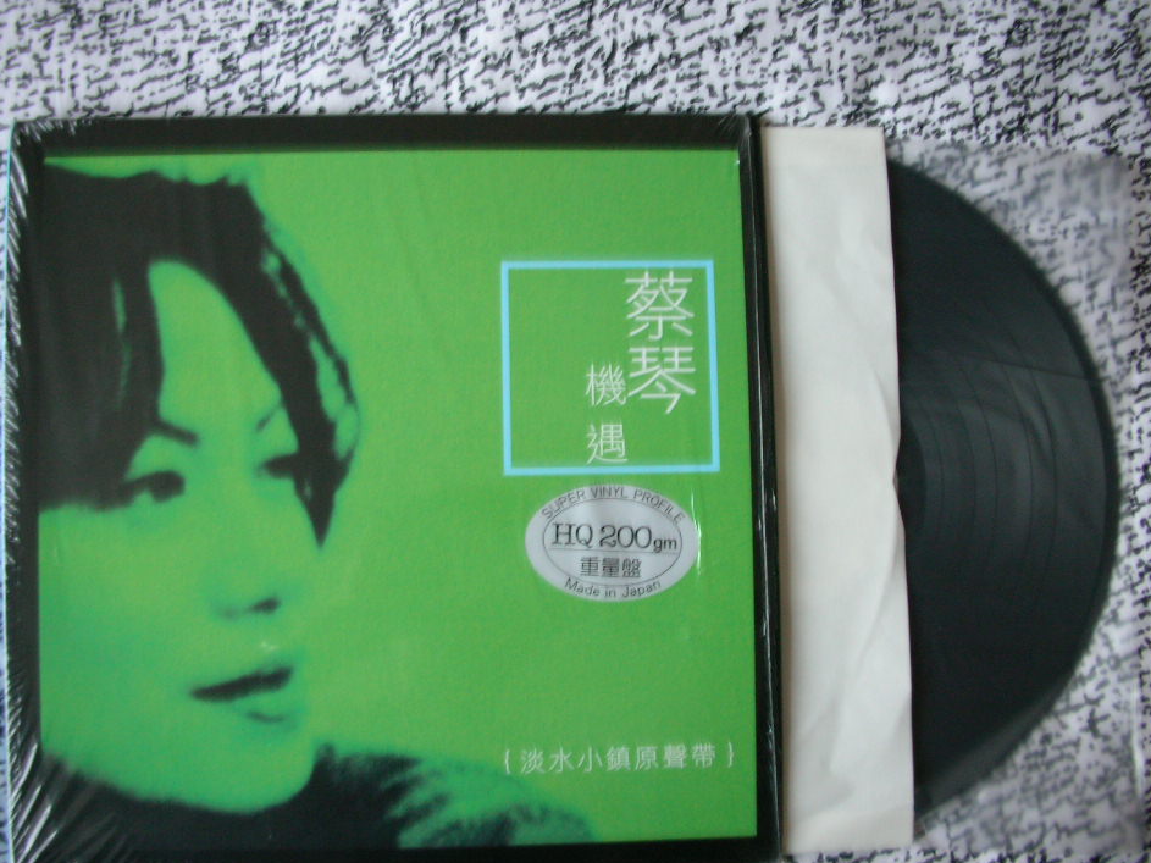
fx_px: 1263
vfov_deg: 37.7
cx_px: 544
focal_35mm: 38
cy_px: 439
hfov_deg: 49.0
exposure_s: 1/3.9
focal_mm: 5.8
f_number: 3
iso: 77
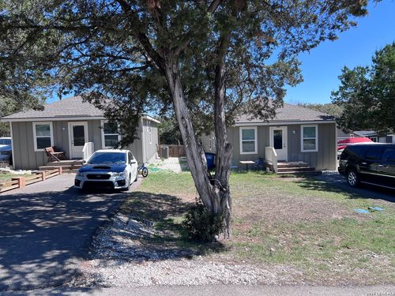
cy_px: 148
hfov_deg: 67.3
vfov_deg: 53.1
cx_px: 198
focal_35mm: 26
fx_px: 297
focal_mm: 5.7
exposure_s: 1/2123
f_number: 1.5
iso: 50
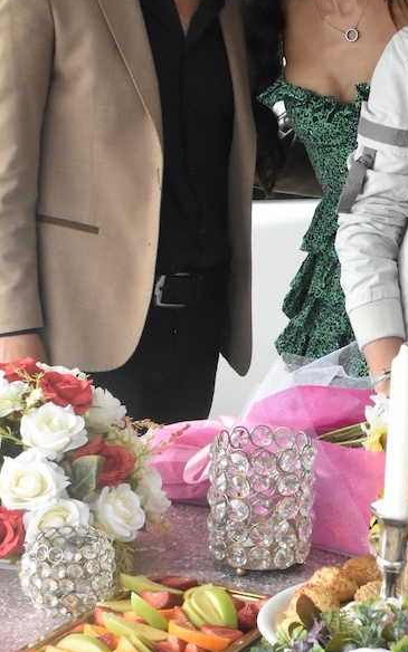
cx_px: 541
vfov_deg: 23.0
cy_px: 343
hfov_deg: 13.9
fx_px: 1607
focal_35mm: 90
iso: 2500
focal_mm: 23
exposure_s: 1/320
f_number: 9
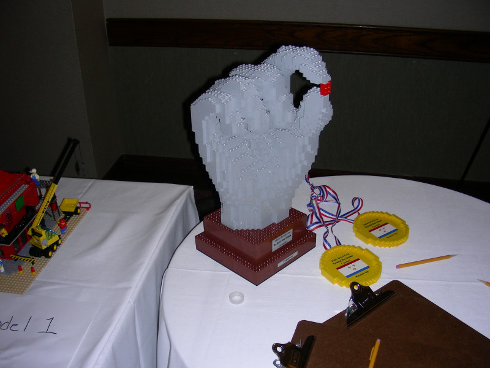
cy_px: 184
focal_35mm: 38
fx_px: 538
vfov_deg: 37.7
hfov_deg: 49.0
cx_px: 245
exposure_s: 1/60.1
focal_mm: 6.3
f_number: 3.5
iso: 50
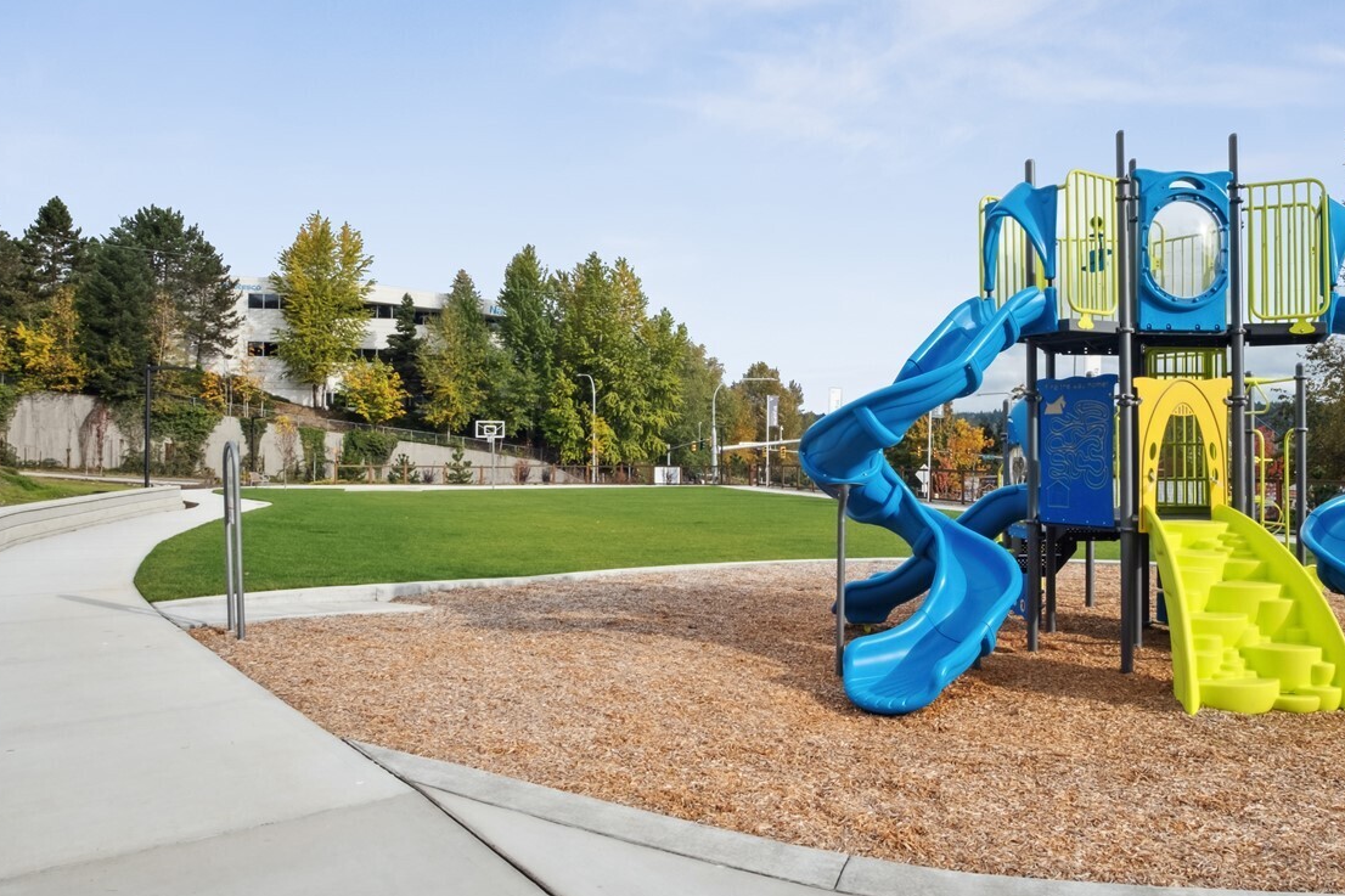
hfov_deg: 75.4
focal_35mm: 23
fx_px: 859
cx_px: 799
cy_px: 424
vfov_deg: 55.1
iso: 200
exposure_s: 1/180
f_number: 11
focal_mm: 10
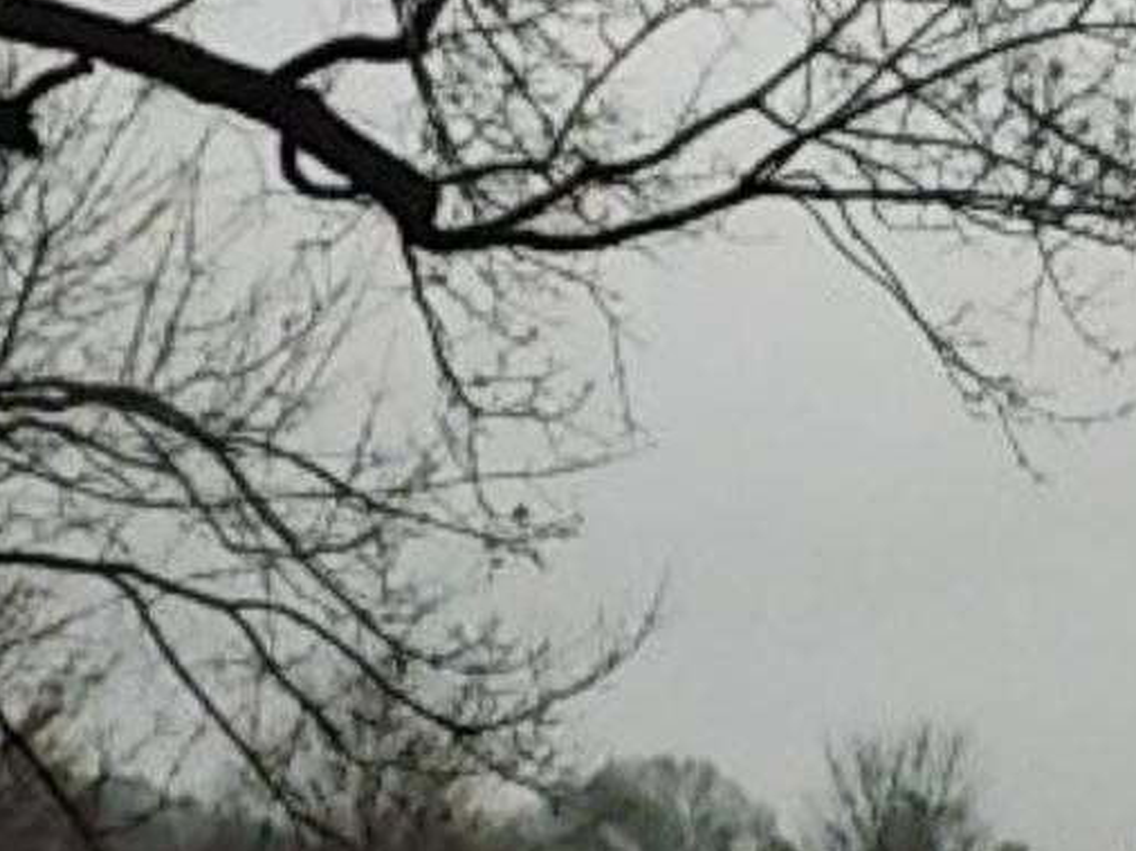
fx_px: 4297
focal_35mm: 131
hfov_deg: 14.9
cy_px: 745
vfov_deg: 11.2
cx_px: 947
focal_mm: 8.1
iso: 1600
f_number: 11.8
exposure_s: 1/500
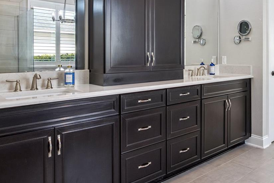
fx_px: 236
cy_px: 54
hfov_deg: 58.4
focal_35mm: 31
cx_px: 191
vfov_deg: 41.5
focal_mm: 16
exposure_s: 1/50
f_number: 10
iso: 800
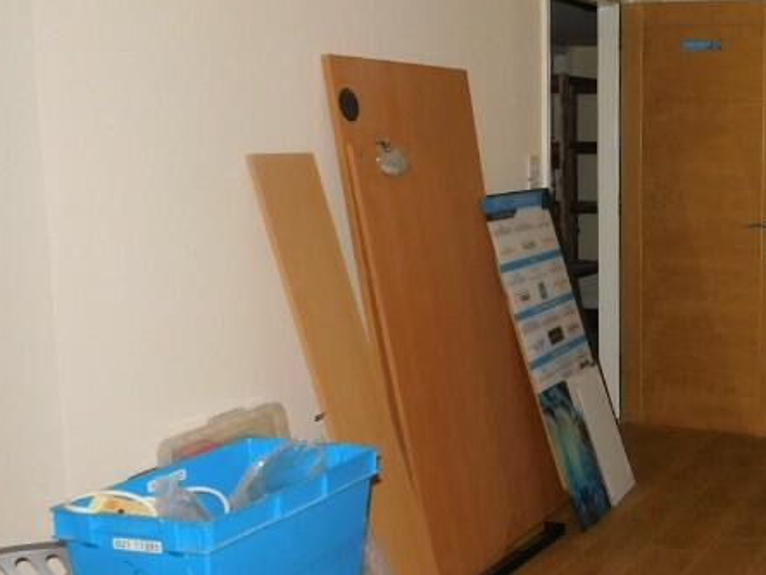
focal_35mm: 53
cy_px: 300
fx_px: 1173
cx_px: 832
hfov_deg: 32.1
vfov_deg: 27.5
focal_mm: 4
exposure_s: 1/30
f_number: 3
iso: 200
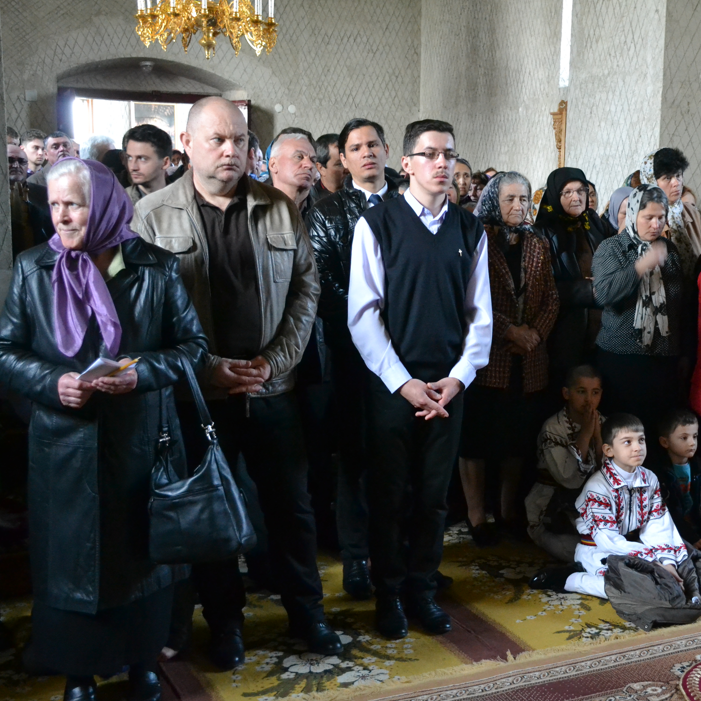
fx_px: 1077
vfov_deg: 36.1
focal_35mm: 47
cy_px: 354
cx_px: 512
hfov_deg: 35.4
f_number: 5
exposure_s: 1/30
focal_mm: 24
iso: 3200
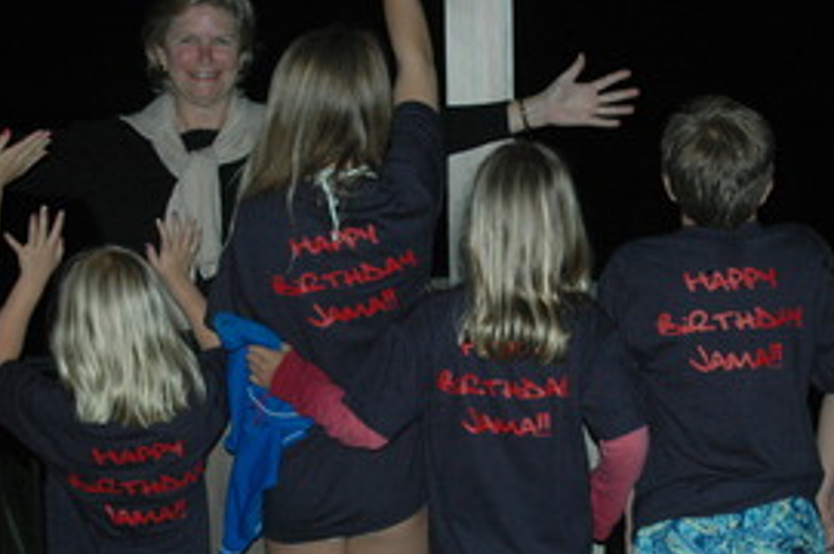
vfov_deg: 21.8
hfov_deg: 32.4
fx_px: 1435
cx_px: 437
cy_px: 357
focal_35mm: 62
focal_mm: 28
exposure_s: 1/60
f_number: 4
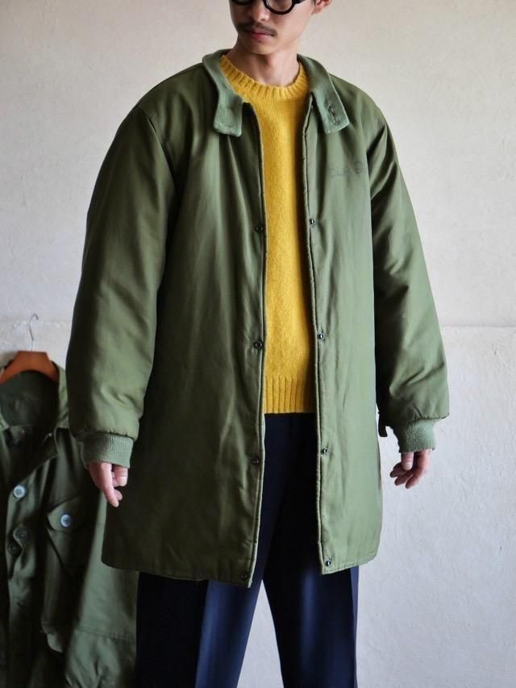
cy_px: 344
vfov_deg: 21.3
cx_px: 258
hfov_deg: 16.1
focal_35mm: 92
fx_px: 1828
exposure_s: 1/100
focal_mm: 46
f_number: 3.9
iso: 1250
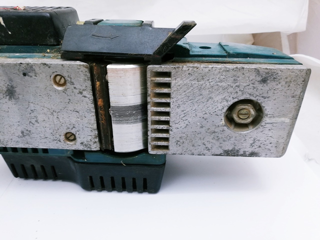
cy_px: 120
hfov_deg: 65.3
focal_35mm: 27
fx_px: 250
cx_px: 160
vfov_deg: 51.4
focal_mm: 3.81
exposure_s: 1/50
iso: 64
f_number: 2.2
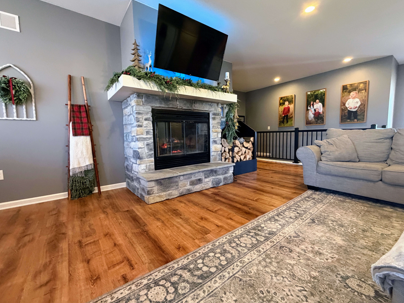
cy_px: 150
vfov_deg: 81.7
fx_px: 175
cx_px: 190
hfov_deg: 98.1
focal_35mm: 15
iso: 500
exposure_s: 1/60
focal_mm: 2.22
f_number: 2.2
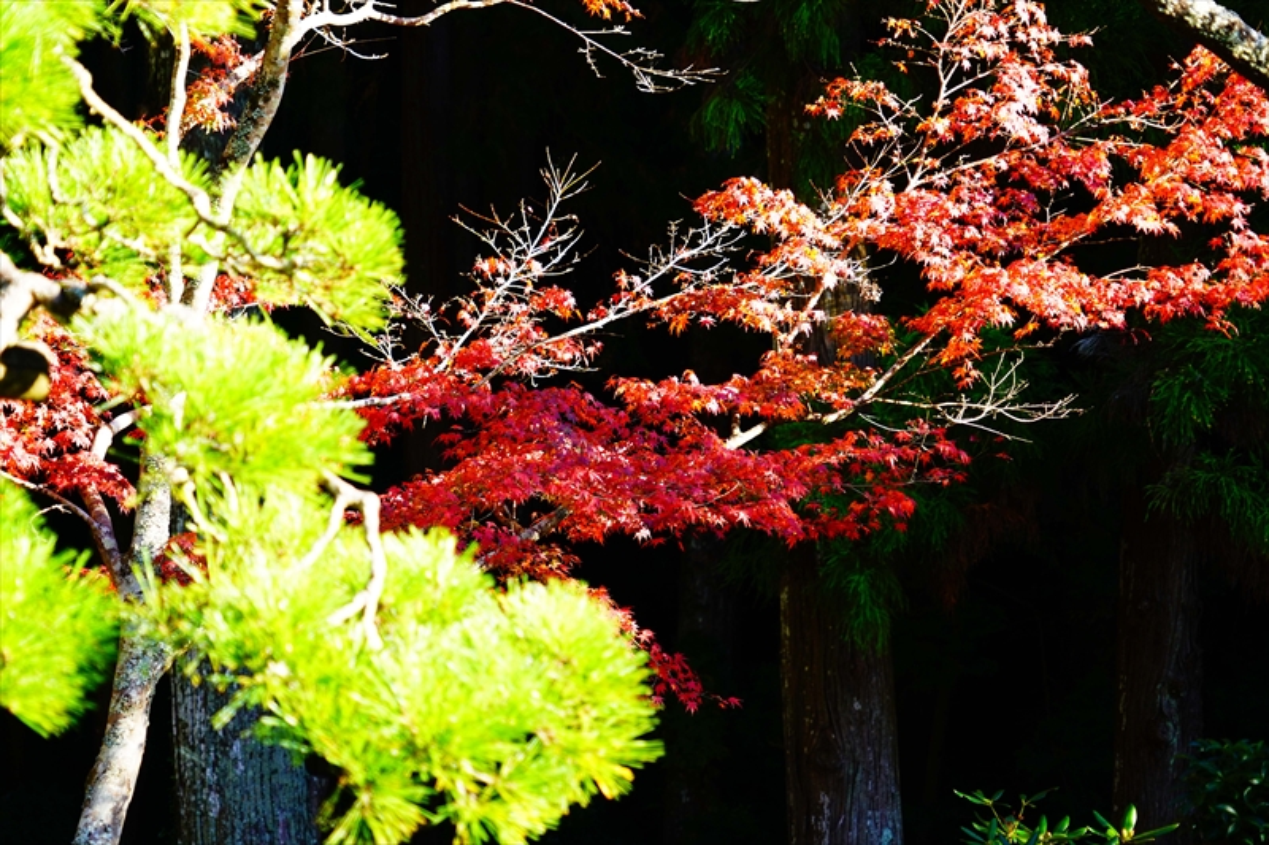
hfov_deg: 17.4
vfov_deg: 11.6
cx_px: 634
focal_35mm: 118
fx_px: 4158
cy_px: 422
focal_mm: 118
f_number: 5.6
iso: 400
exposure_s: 1/125
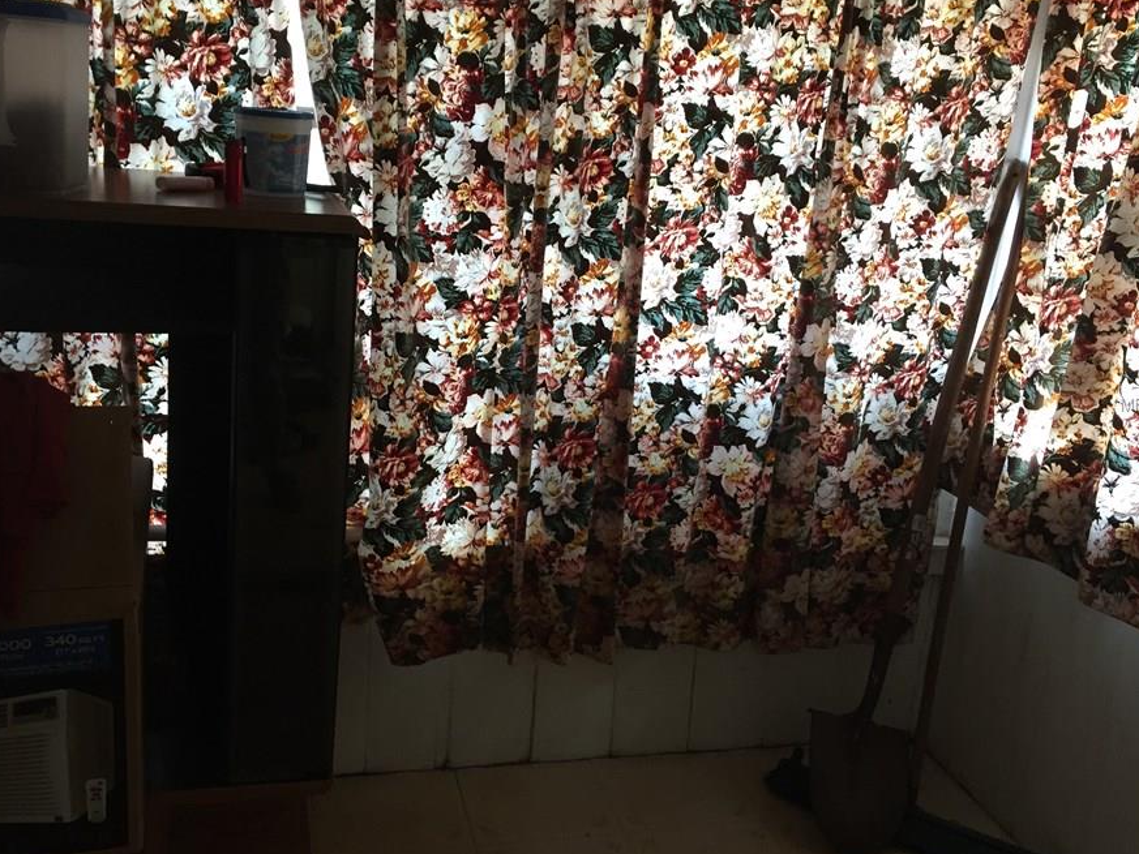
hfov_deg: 53.9
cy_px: 404
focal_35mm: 34
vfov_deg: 41.8
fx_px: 1119
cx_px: 530
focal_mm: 4.15
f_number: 2.2
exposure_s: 1/30
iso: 125
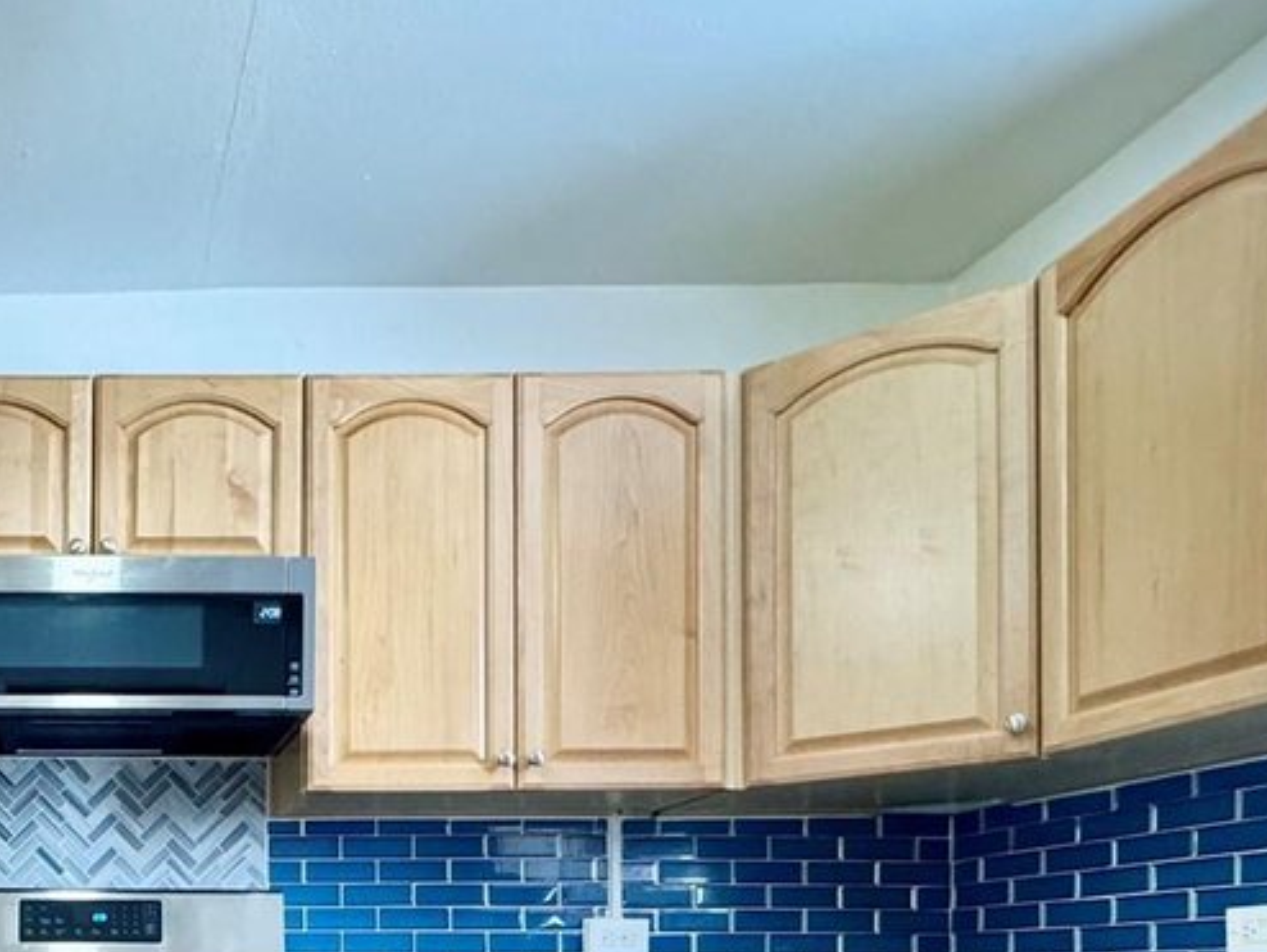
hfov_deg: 46.6
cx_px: 49
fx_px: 1245
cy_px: 985
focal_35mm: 34
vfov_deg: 36.8
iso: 320
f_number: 2.2
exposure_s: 1/60
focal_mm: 2.22
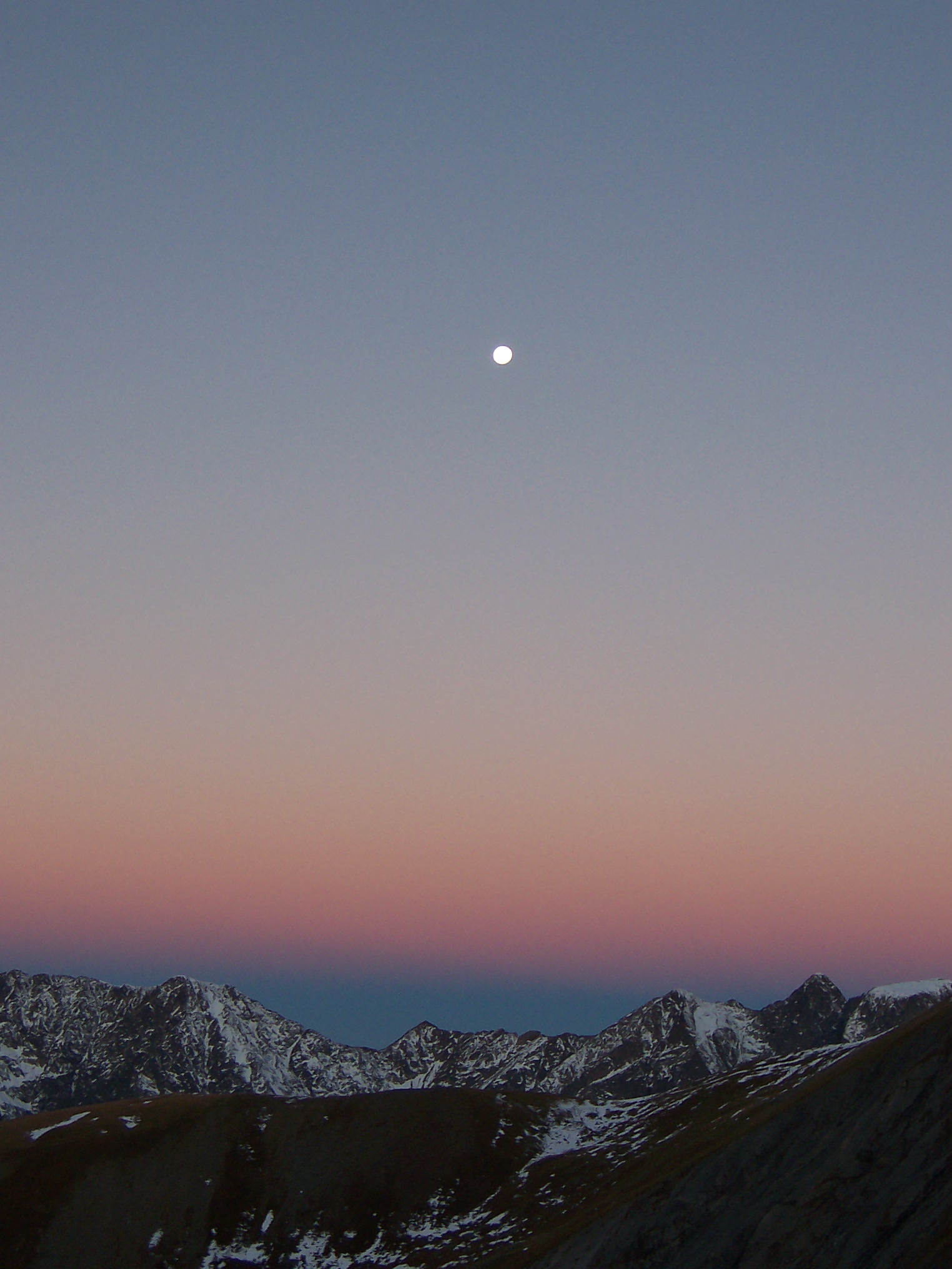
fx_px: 2457
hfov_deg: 21.9
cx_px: 476
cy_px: 634
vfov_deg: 29.0
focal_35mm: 67
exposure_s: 1/60
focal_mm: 10.4
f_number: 3.4
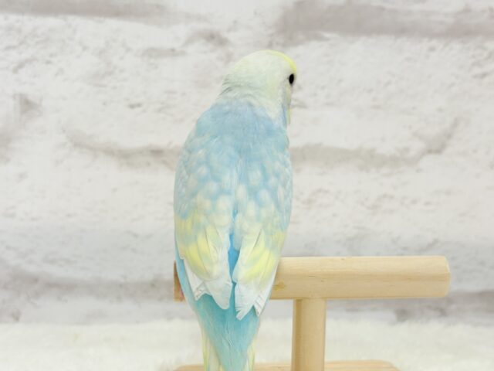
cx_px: 247
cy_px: 186
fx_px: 742
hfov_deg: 36.8
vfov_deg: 28.0
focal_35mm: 52
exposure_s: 1/50
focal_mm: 5.96
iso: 32
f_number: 1.6
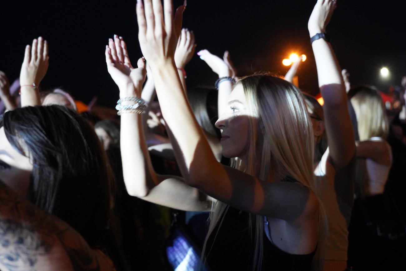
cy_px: 136
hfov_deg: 41.1
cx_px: 203
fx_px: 541
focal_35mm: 48
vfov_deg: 28.1
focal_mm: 48
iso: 12800
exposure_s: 1/100
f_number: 4
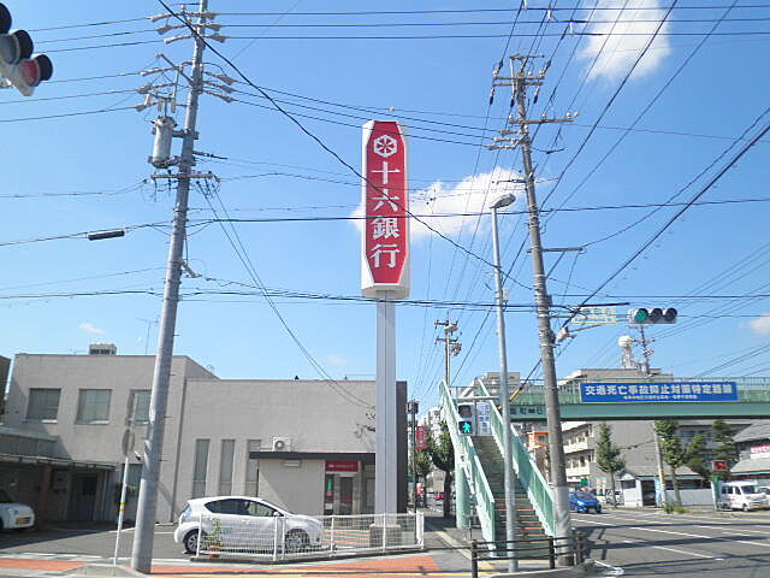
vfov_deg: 53.1
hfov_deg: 67.3
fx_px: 578
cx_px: 385
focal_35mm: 26
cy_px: 289
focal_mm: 4.7
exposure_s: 1/125
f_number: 7.9
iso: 64
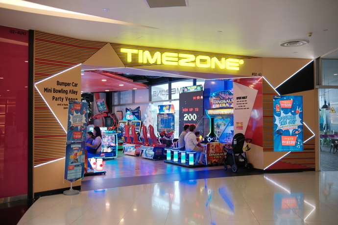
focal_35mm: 35
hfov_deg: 54.4
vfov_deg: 37.9
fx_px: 329
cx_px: 169
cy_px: 112
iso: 640
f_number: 1.8
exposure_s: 1/170
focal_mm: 23
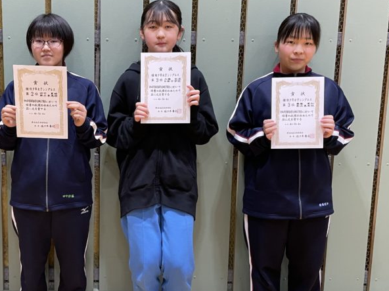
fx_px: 506
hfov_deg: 41.4
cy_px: 159
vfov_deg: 32.2
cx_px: 124
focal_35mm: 45
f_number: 1.6
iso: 125
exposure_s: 1/50
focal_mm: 4.2
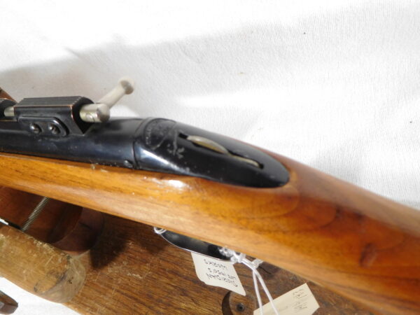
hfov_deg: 69.4
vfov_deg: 54.9
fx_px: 303
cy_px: 158
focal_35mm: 25
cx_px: 210
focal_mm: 4.5
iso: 280
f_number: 3.4
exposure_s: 1/30
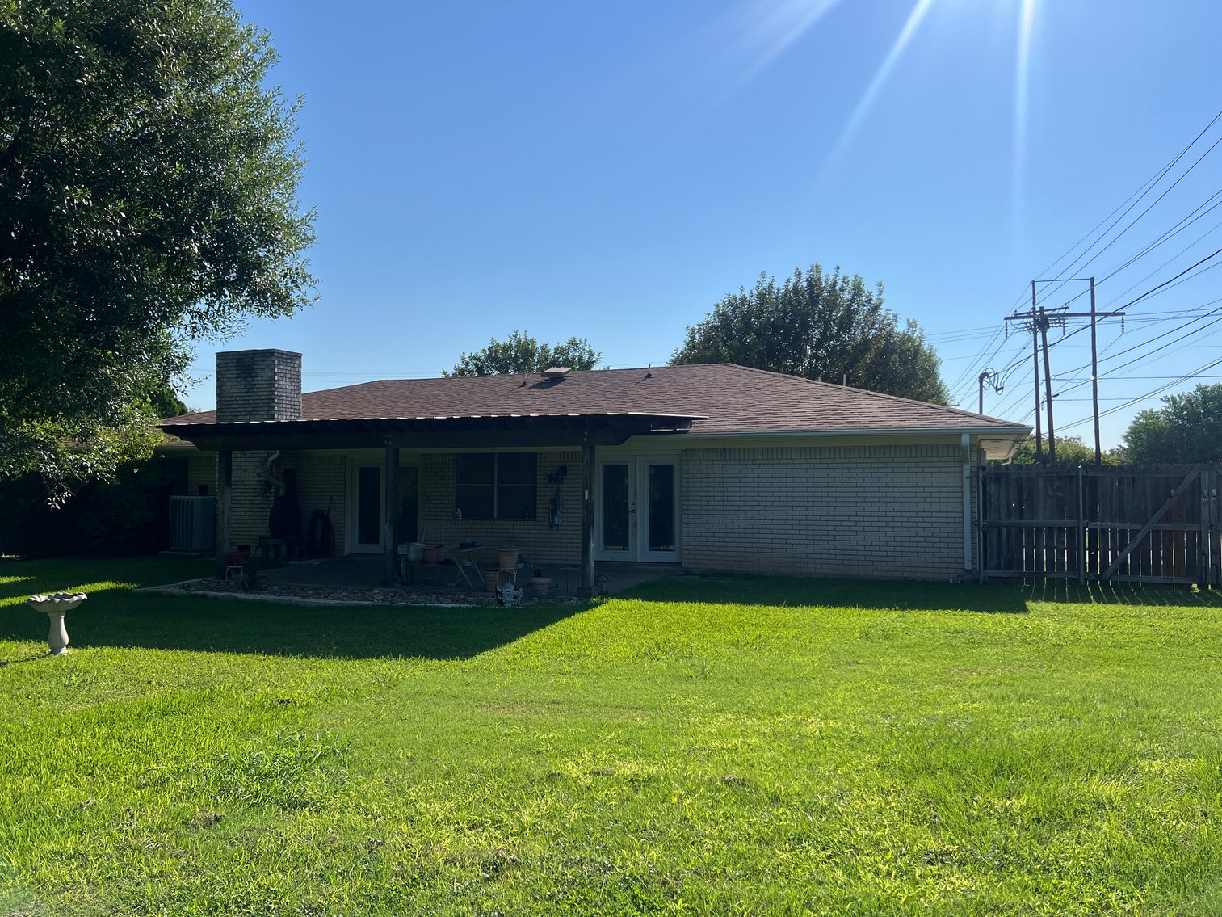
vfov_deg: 53.1
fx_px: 918
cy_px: 458
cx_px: 611
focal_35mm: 26
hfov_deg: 67.3
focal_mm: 5.7
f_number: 1.5
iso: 50
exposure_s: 1/8000
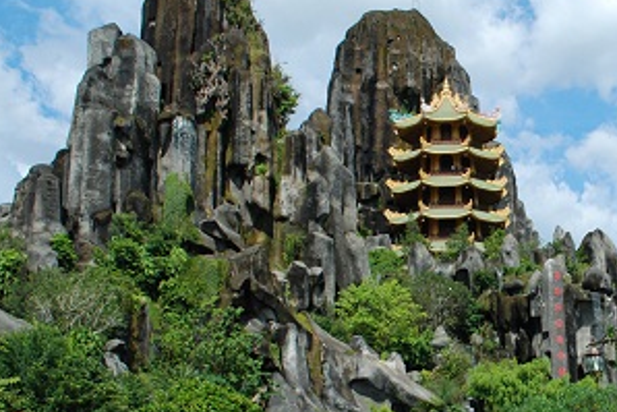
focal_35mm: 61
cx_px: 540
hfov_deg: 31.5
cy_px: 288
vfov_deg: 22.2
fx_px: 1046
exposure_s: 1/320
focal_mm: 22
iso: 200
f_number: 10
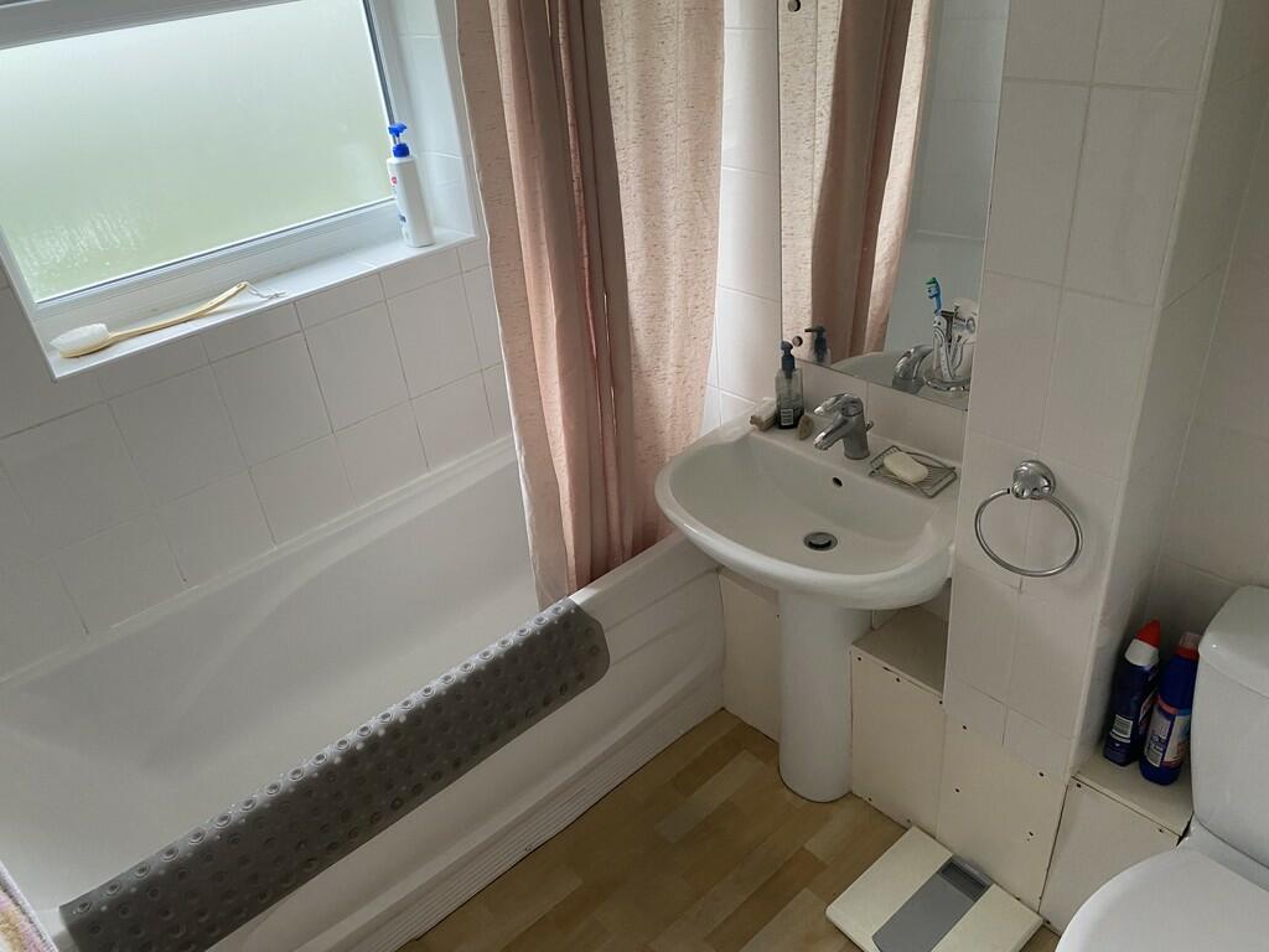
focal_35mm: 26
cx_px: 634
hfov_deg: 67.3
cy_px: 476
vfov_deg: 53.1
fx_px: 953
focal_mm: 4.25
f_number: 1.8
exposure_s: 1/60
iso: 200
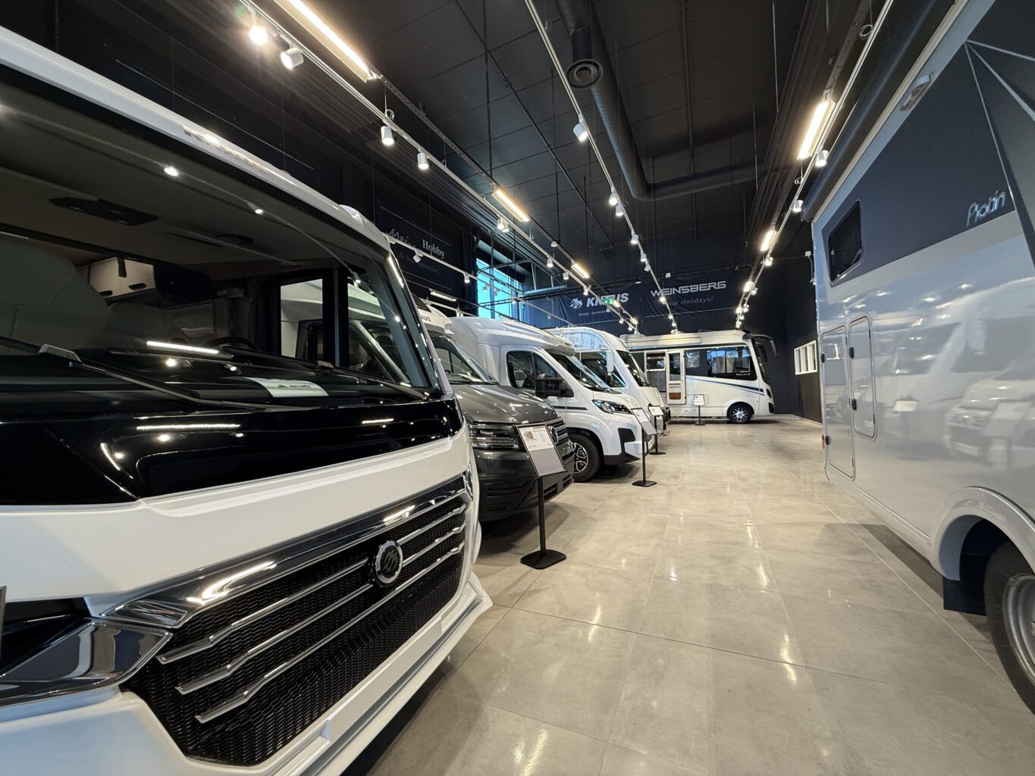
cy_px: 388
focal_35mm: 14
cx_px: 518
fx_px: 419
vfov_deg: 85.7
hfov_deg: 102.1
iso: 100
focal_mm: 2.22
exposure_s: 1/100
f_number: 2.2
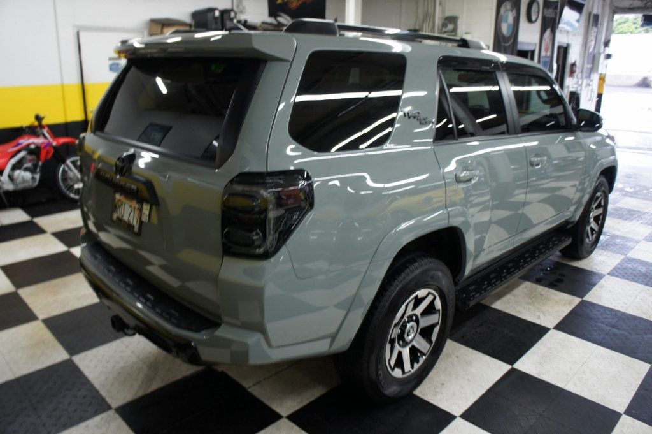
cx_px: 326
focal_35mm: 27
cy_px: 217
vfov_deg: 47.9
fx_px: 489
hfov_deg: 67.4
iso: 250
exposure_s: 1/30
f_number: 3.5
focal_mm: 18
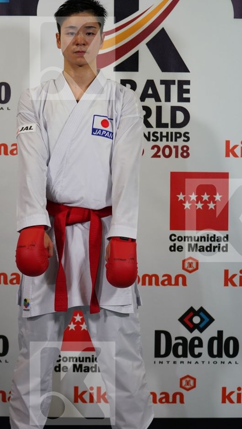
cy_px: 220
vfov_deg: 22.7
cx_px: 73
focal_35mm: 94
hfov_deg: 12.9
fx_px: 1072
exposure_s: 1/500
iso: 2000
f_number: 2.8
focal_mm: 70
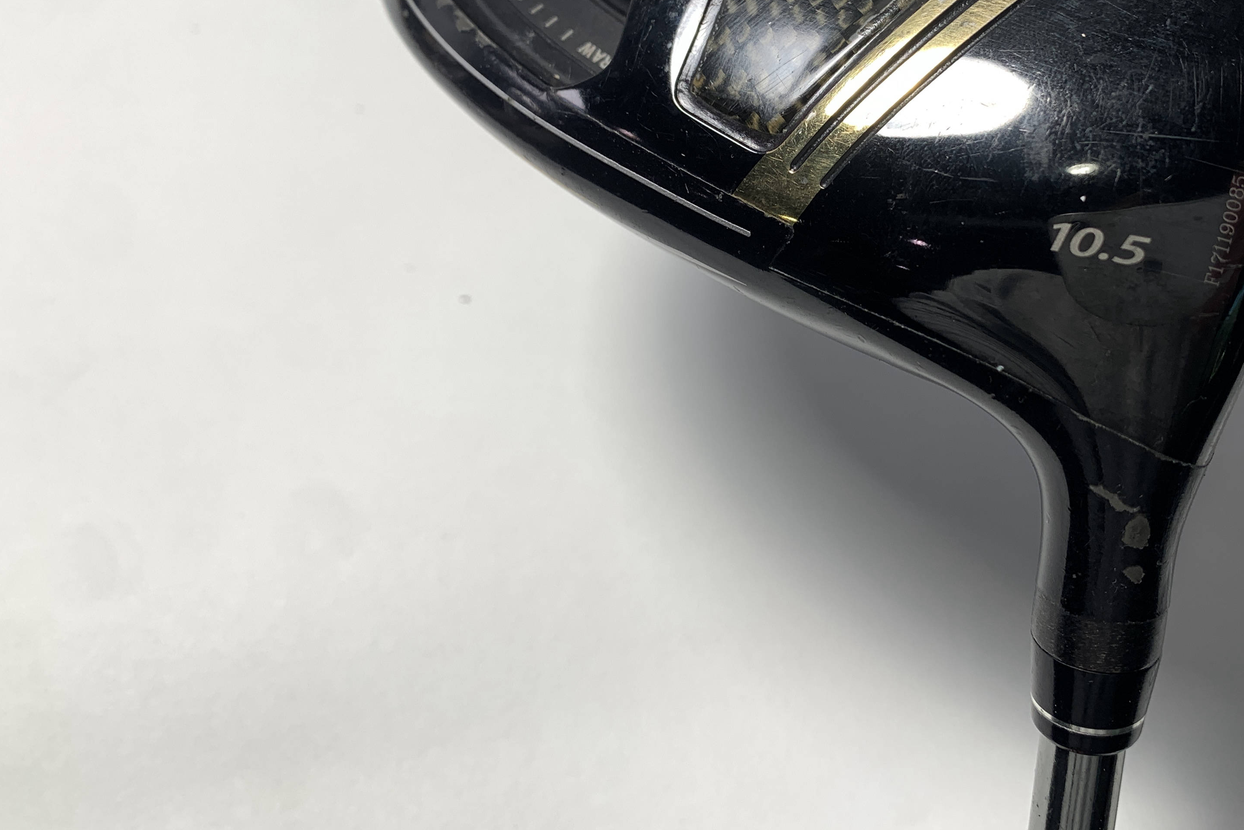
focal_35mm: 38
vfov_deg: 34.4
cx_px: 835
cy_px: 216
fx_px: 1313
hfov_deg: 49.8
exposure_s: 1/136
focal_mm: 4.25
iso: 25
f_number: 1.8
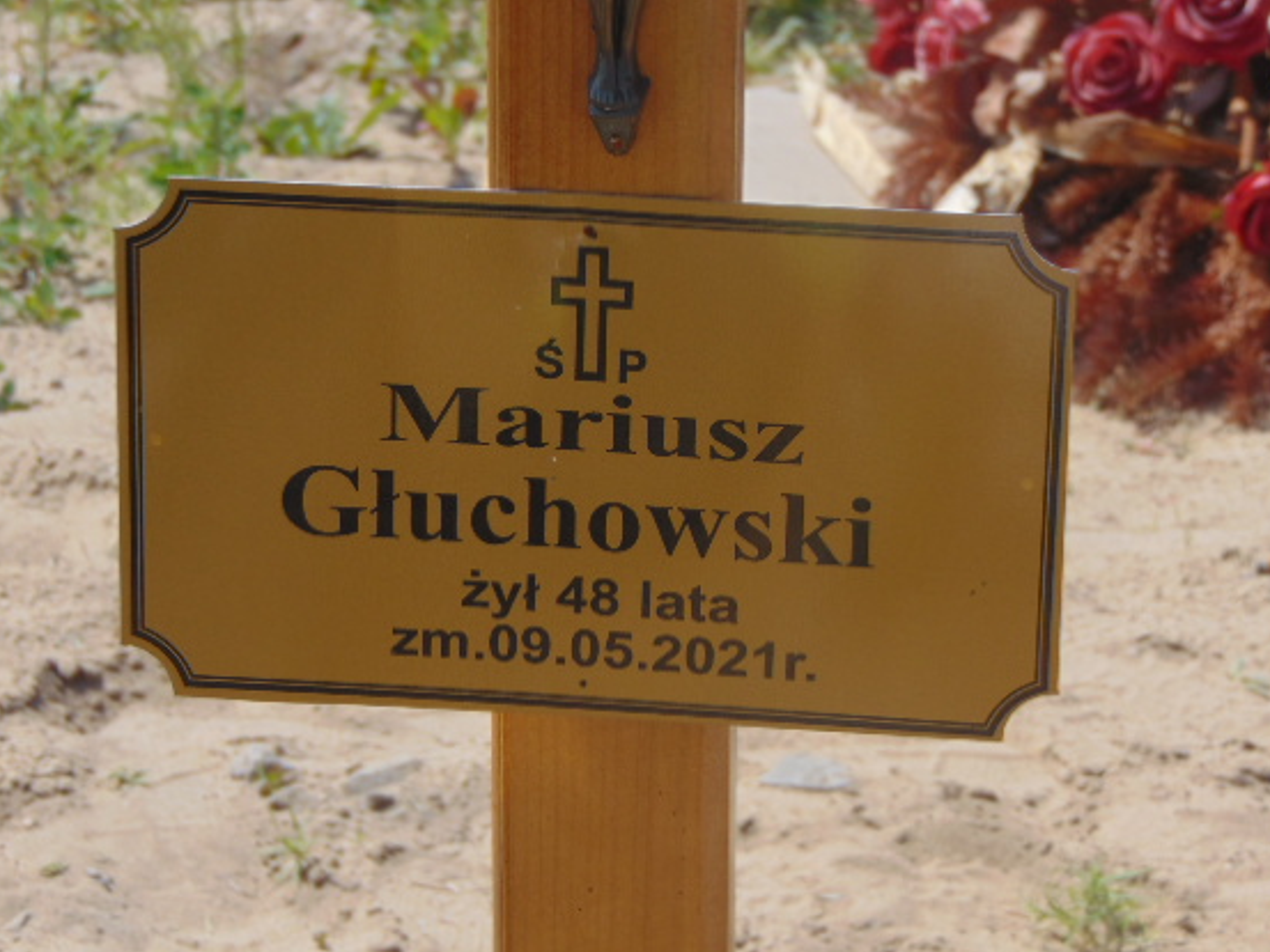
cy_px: 457
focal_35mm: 154
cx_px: 602
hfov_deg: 12.8
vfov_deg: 9.6
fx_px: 5651
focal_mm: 23.9
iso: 80
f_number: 4
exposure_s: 1/1000
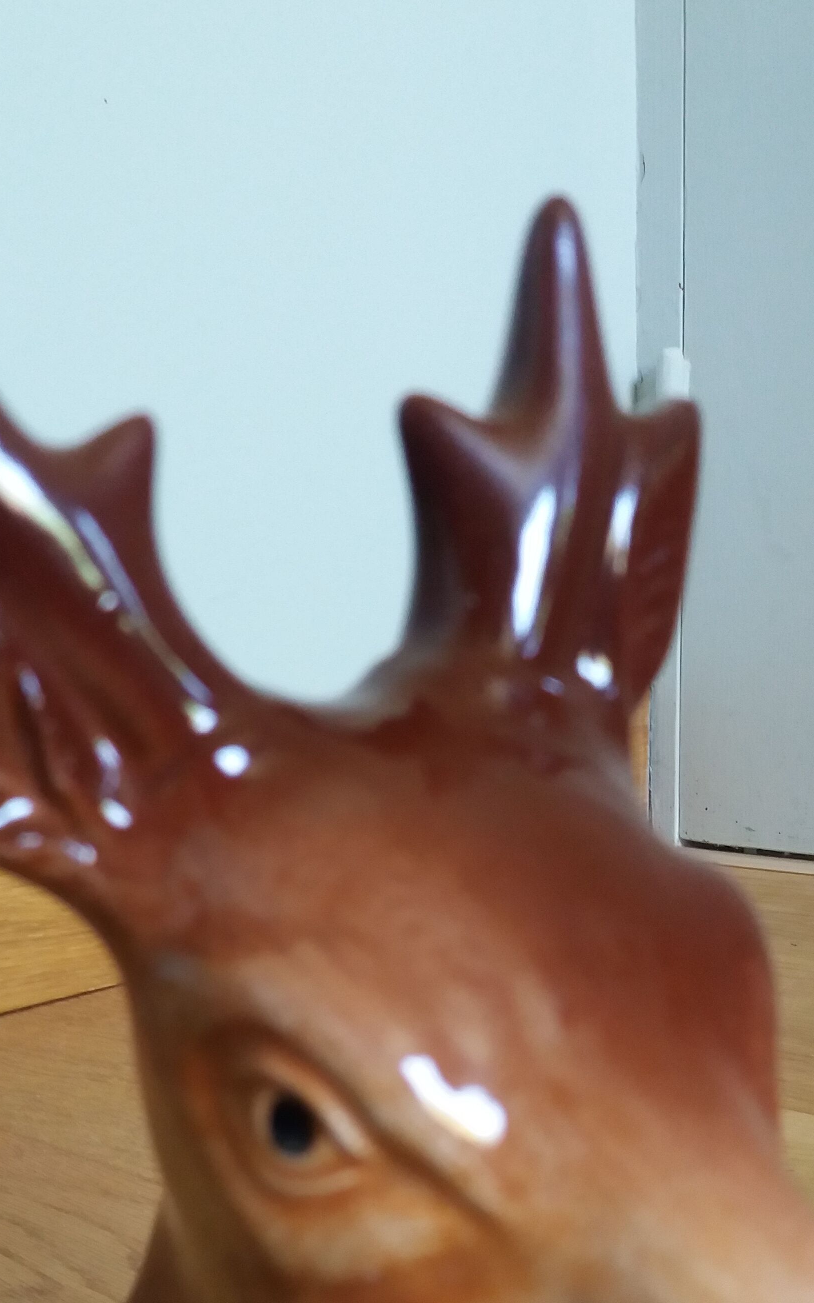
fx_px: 1669
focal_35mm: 47
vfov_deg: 41.4
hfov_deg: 27.4
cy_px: 976
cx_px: 335
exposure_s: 1/17
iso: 160
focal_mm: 3.7
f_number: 1.9
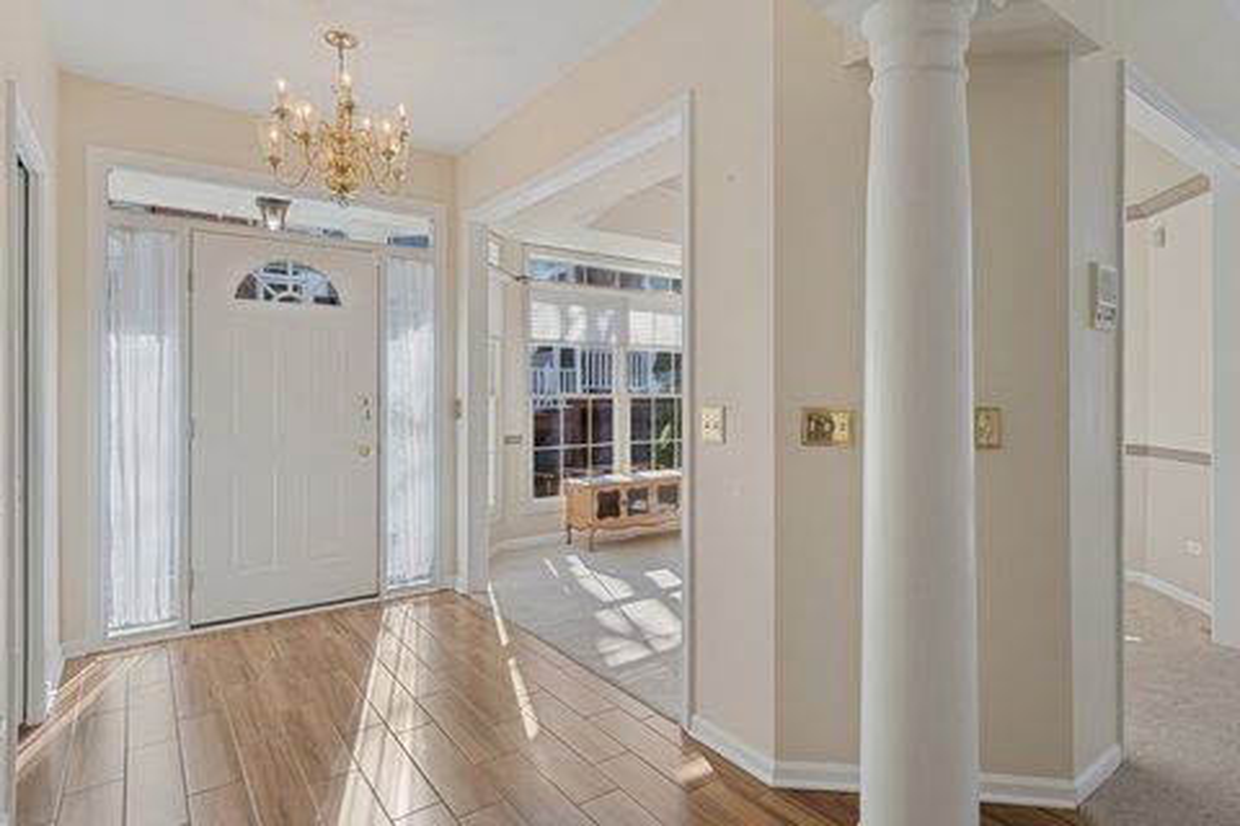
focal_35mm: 18
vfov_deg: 67.4
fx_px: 620
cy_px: 413
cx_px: 620
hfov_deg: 90.0
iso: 320
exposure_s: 1/60
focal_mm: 12
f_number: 8
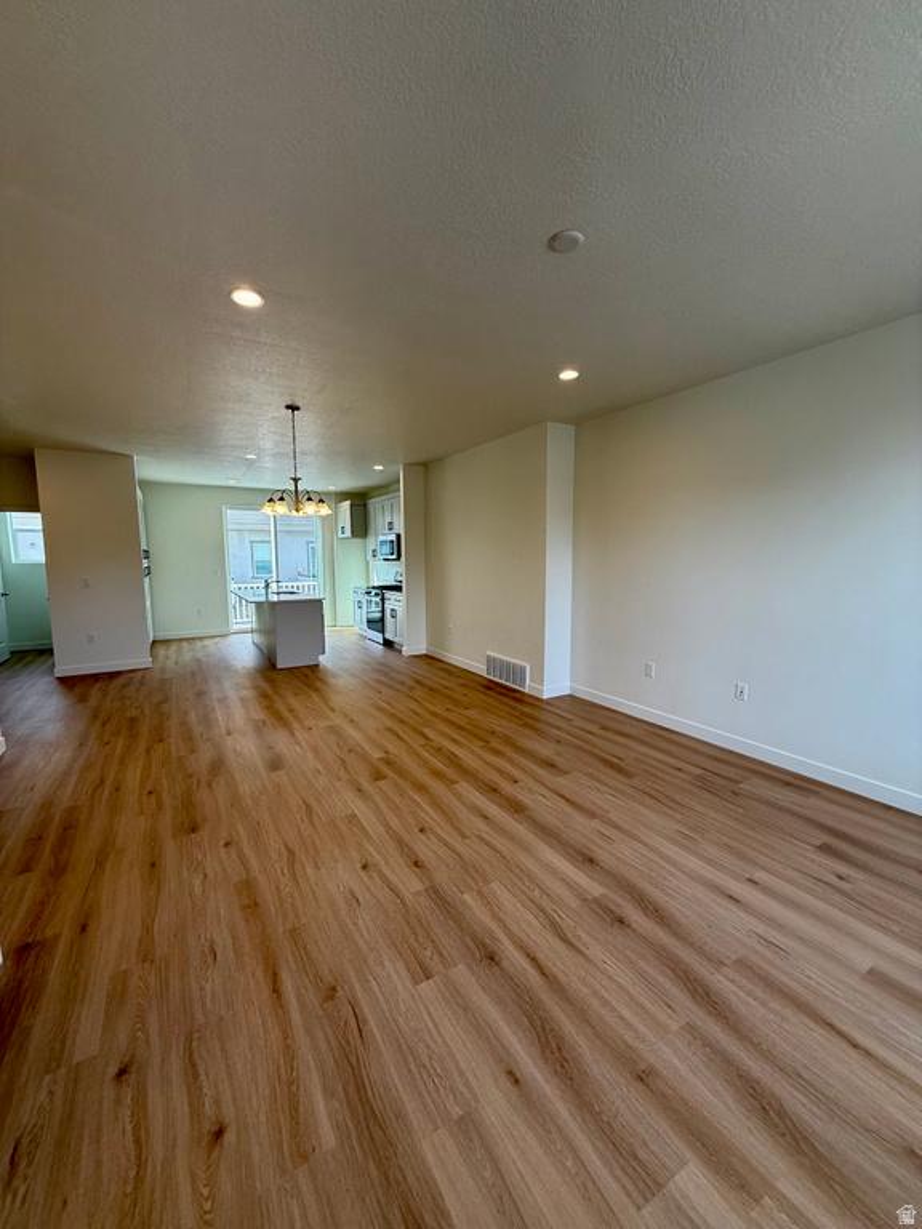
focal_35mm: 14
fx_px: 497
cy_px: 614
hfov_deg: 85.7
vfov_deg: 102.1
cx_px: 461
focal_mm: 2.22
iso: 64
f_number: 2.2
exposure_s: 1/120
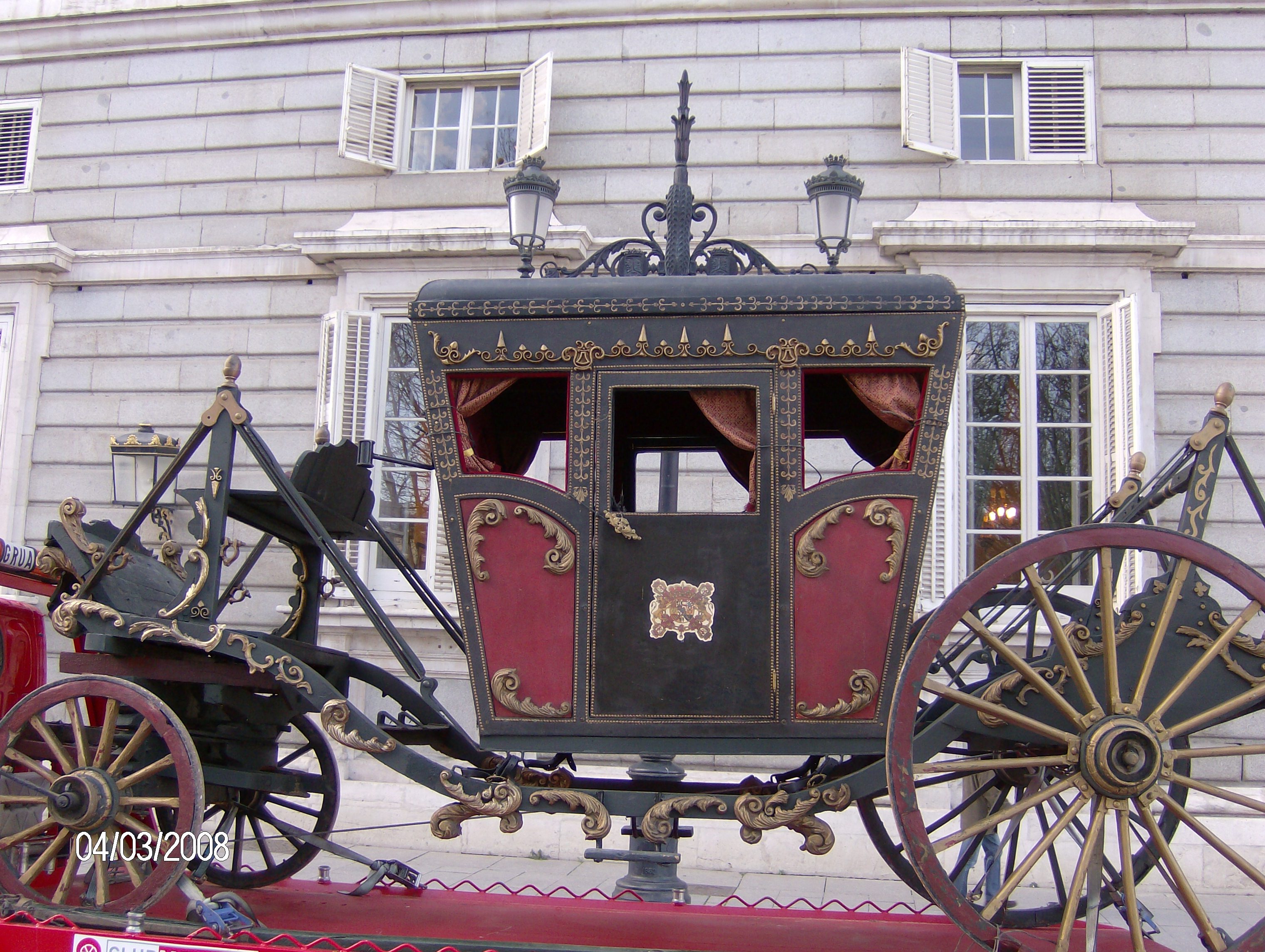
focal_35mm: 36
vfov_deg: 39.7
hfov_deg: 51.3
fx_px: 1317
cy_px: 476
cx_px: 632
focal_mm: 6
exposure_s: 1/163
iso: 100
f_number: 2.8
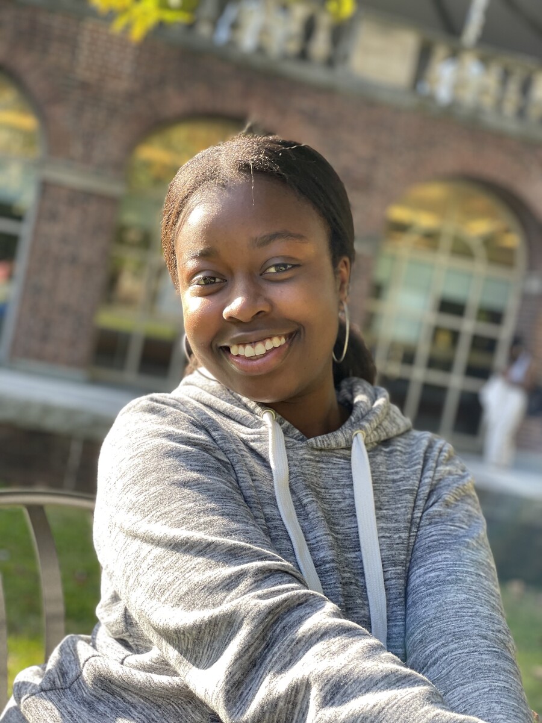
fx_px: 1086
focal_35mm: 52
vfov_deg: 36.8
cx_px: 271
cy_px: 362
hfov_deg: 28.0
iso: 32
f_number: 2
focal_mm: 6
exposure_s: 1/122
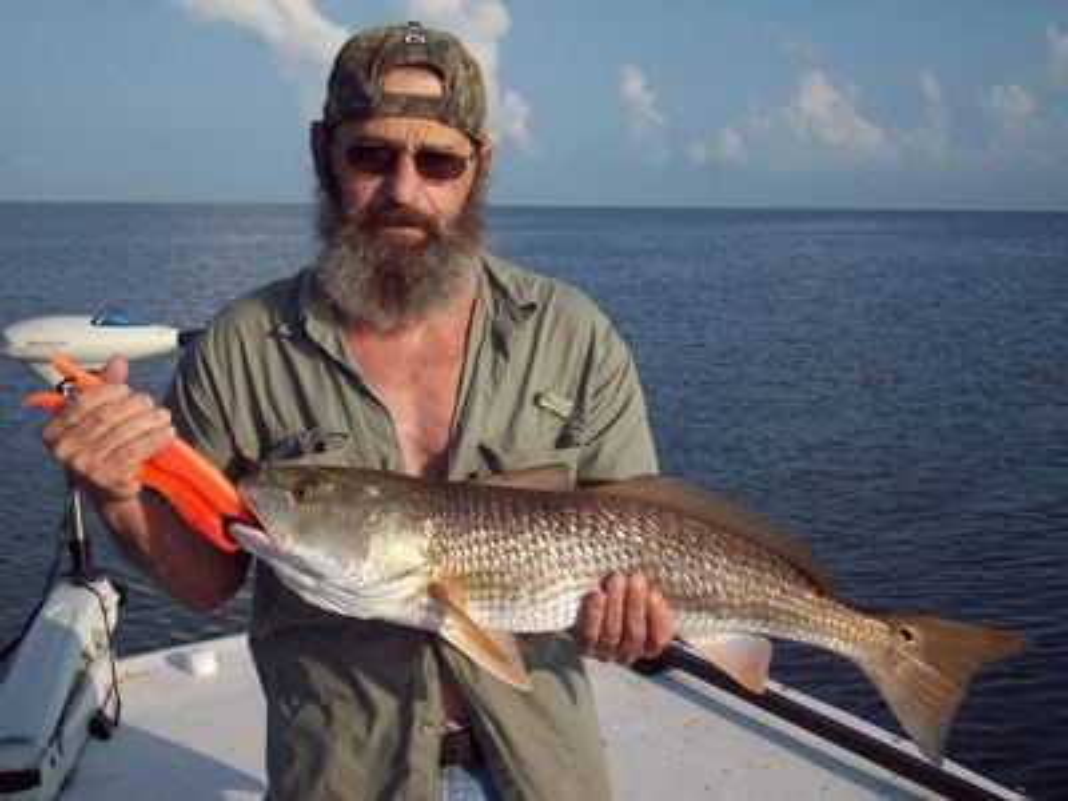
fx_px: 1666
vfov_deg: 27.0
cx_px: 534
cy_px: 400
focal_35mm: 54
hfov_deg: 35.5
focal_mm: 9
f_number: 6.9
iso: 80
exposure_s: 1/382
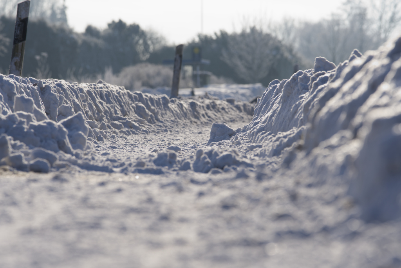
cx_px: 200
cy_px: 134
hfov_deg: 6.9
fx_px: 3343
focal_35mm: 300
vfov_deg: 4.6
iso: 100
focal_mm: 200
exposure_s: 1/320
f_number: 6.3
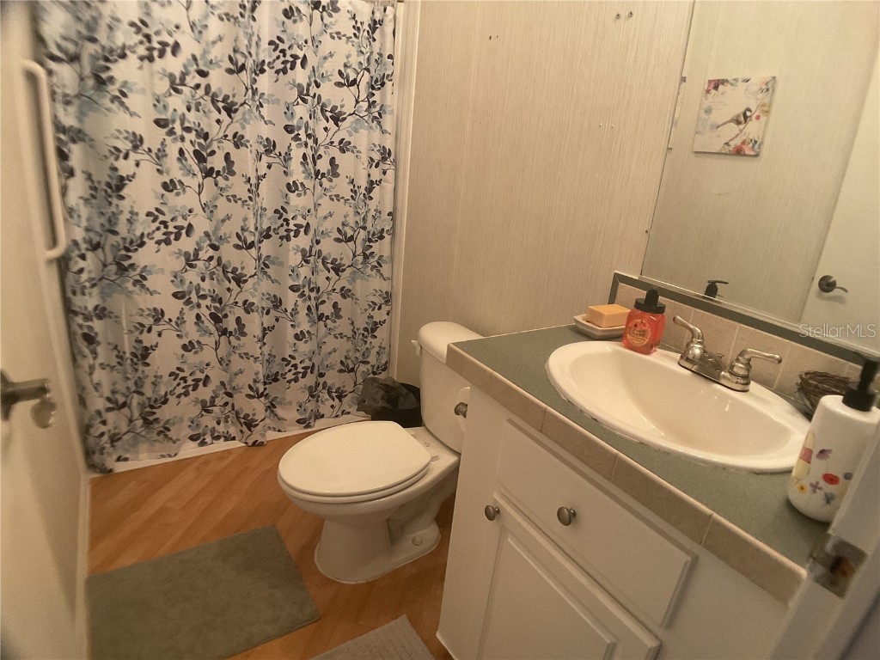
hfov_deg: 61.7
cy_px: 330
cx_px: 440
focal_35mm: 29
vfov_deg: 48.2
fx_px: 737
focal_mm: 3
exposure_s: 1/60
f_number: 1.8
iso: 160
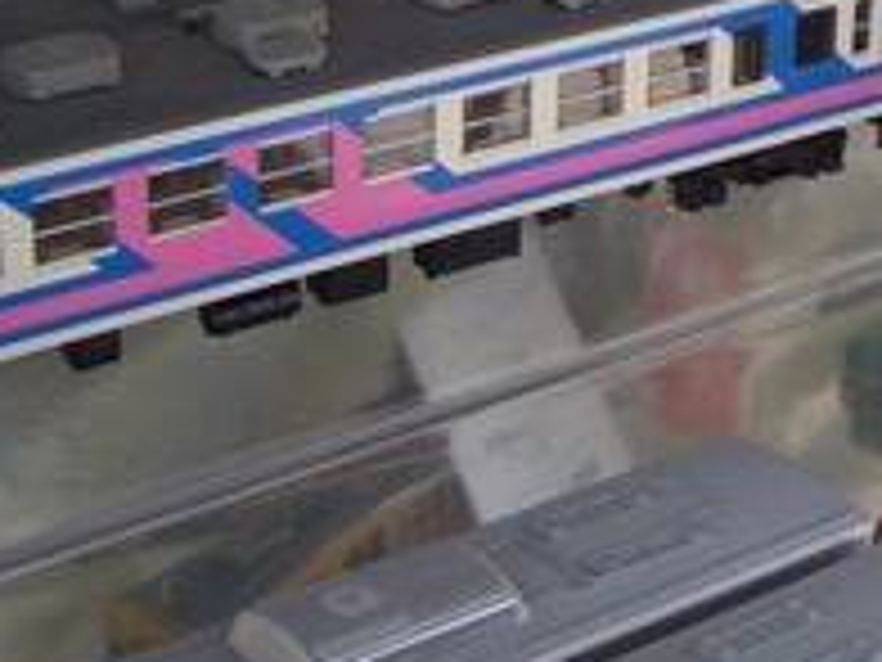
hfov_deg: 17.6
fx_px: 2726
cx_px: 1008
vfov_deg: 13.6
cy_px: -63
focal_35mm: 107
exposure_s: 1/100
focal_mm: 5.8
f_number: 2.6
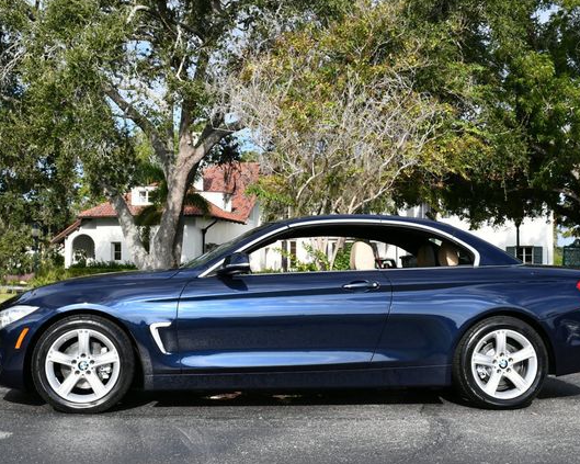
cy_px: 231
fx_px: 858
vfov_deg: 30.2
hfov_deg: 37.3
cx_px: 294
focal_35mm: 50
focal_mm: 22
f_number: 8
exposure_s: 1/250
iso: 125
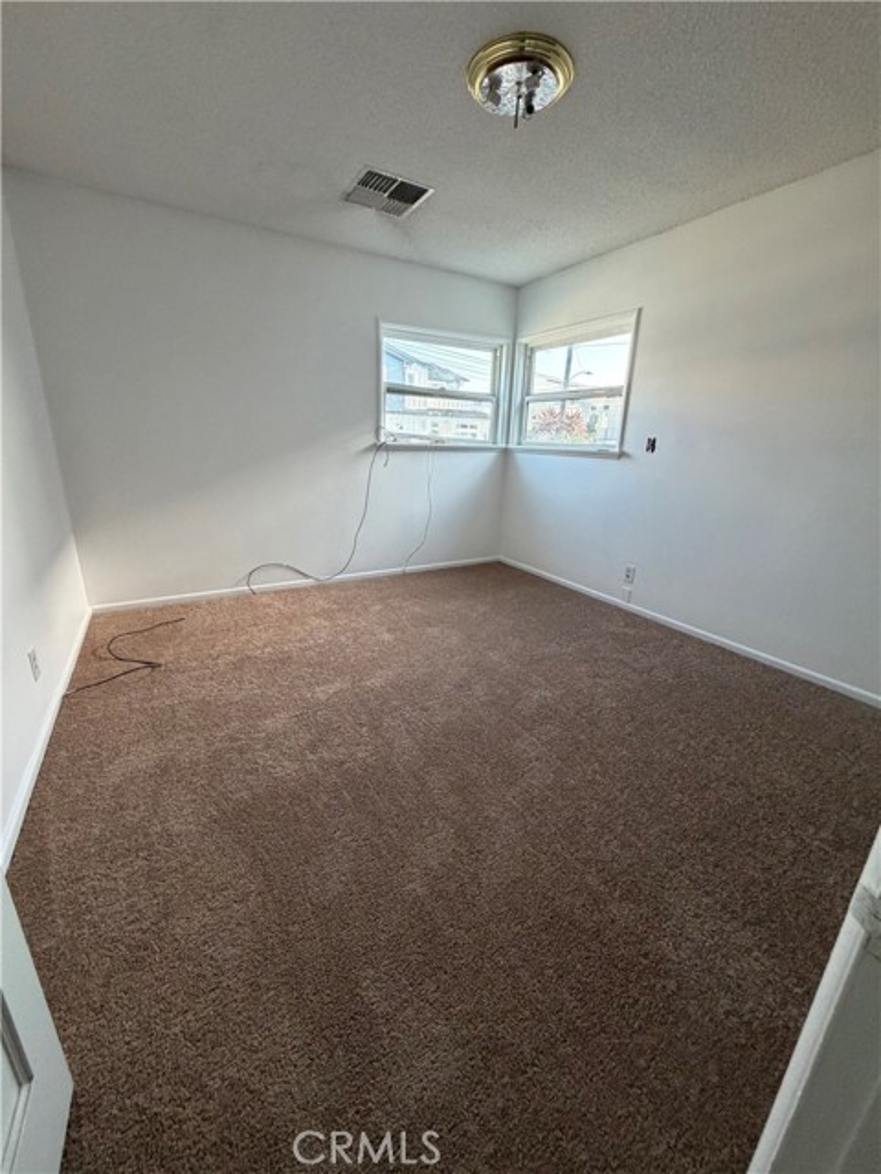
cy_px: 587
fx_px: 475
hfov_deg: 85.7
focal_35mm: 14
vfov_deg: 102.1
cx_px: 440
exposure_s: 1/121
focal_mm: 2.22
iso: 320
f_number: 2.2
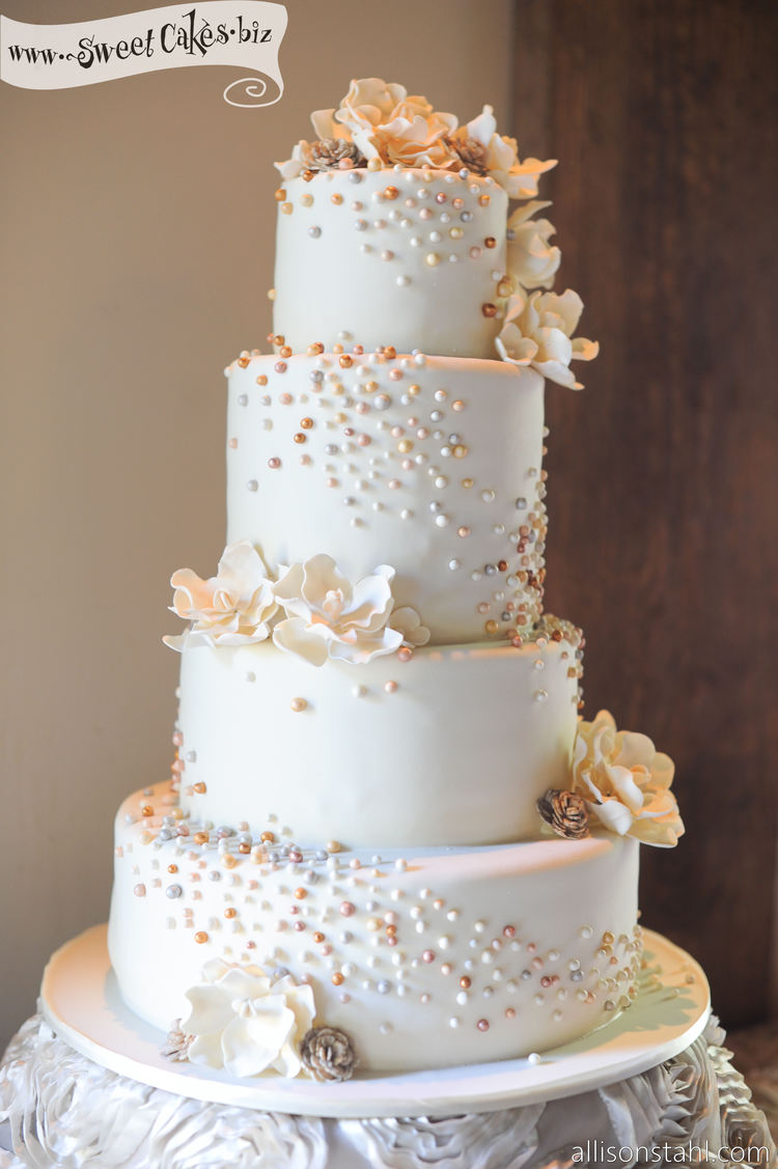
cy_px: 584
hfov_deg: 27.0
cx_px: 389
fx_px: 1623
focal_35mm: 50
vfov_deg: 39.6
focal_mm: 50
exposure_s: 1/25
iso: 400
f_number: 2.5
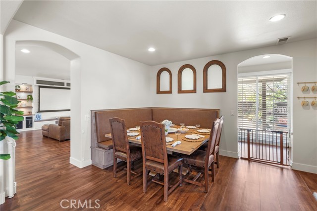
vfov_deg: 73.8
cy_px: 106
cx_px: 158
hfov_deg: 96.7
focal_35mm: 16
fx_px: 141
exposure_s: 1/1.67
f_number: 8
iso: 100
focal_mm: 16
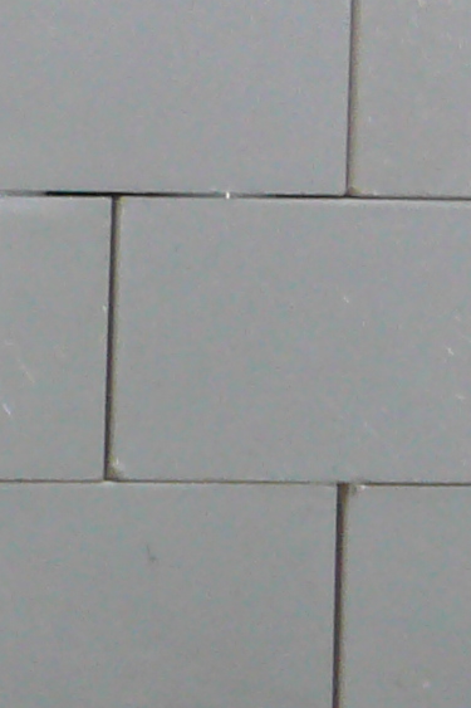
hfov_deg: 3.6
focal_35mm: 364
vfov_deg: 5.7
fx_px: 7147
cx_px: -1095
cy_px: 158
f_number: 3.7
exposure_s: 1/30
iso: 200
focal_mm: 11.5
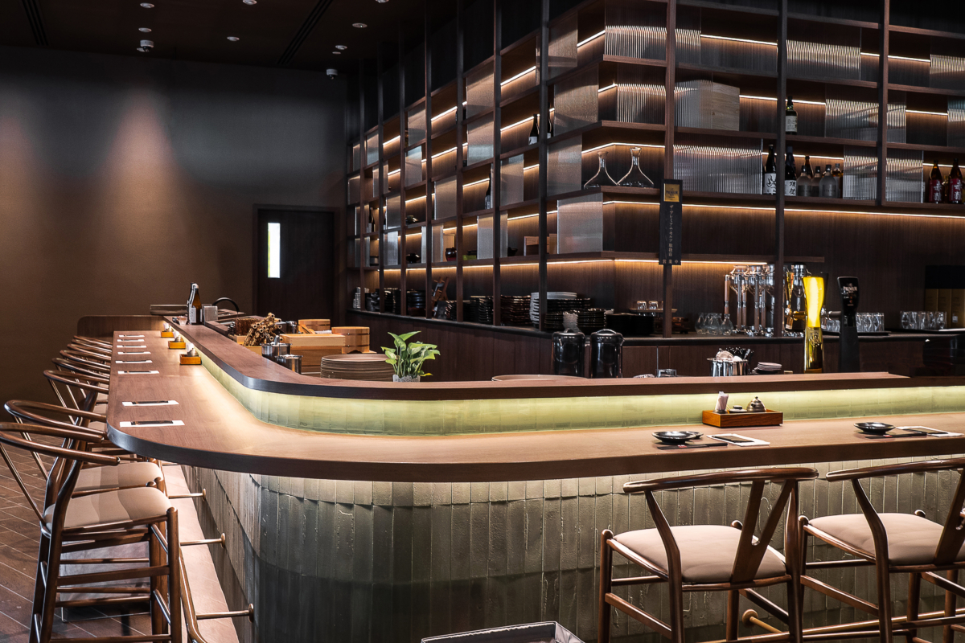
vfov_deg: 36.9
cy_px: 322
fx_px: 965
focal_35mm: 36
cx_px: 482
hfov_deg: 53.1
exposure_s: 1/1.67
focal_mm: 24
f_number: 11
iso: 500
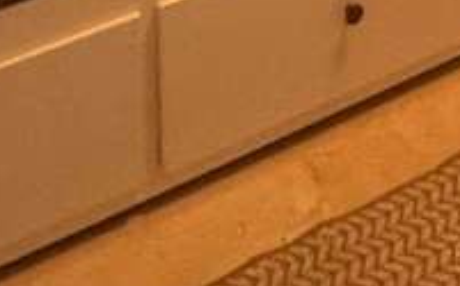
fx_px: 1390
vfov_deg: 8.2
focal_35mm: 111
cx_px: 563
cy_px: -781
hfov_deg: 17.8
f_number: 2.2
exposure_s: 1/99
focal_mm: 2.22
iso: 100
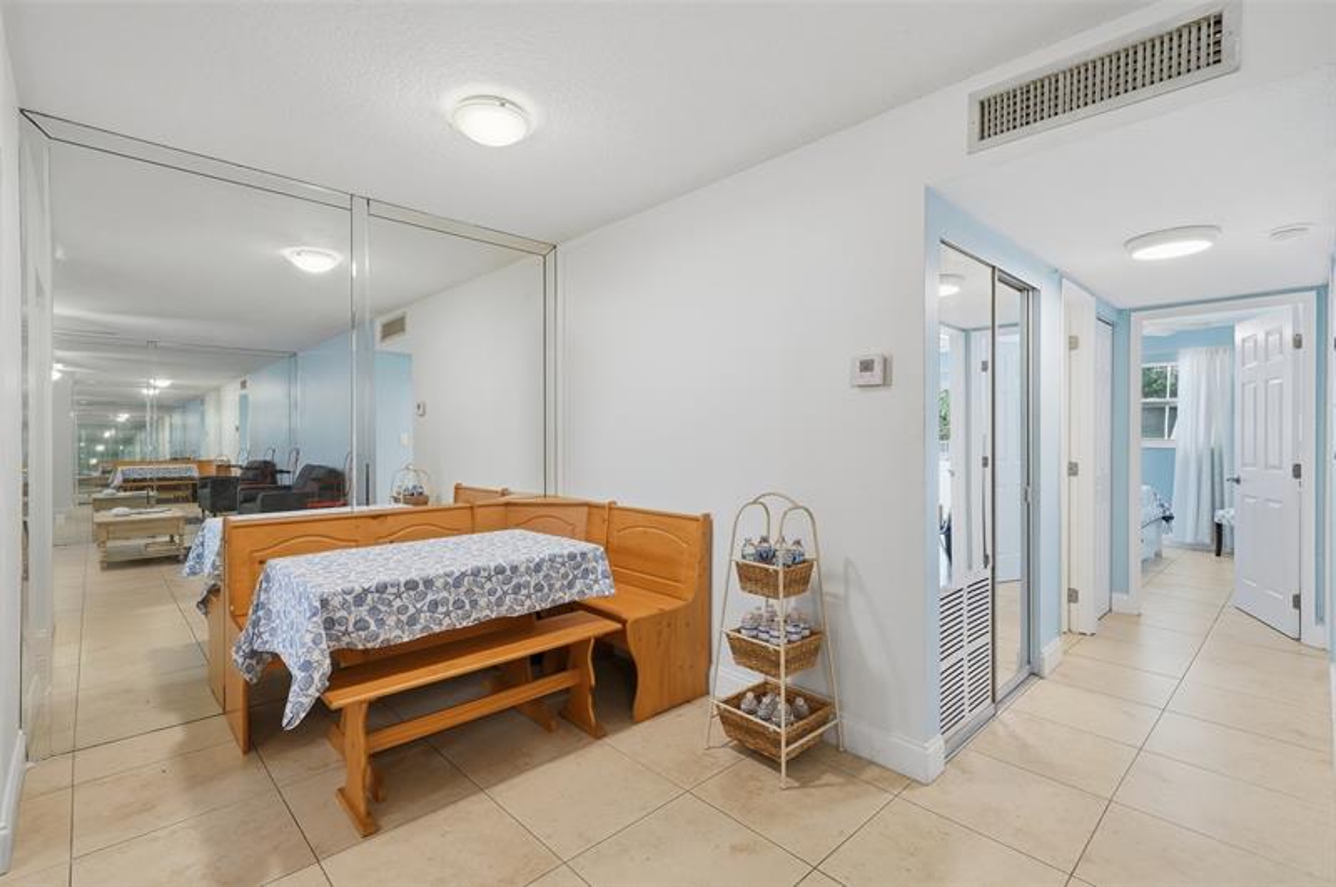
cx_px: 668
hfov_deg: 96.8
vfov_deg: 73.6
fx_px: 593
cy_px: 444
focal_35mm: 16
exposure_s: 1/200
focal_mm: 16
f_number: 8
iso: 400
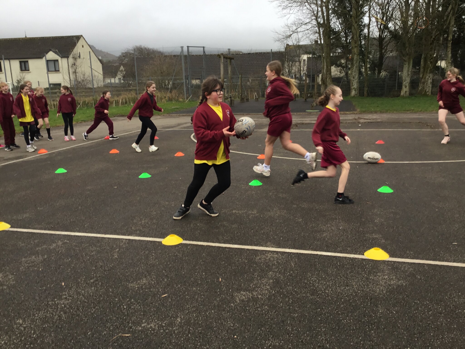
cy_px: 174
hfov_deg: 58.4
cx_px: 232
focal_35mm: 31
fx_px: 416
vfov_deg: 45.4
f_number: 2.4
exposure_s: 1/233
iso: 25
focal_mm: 3.3
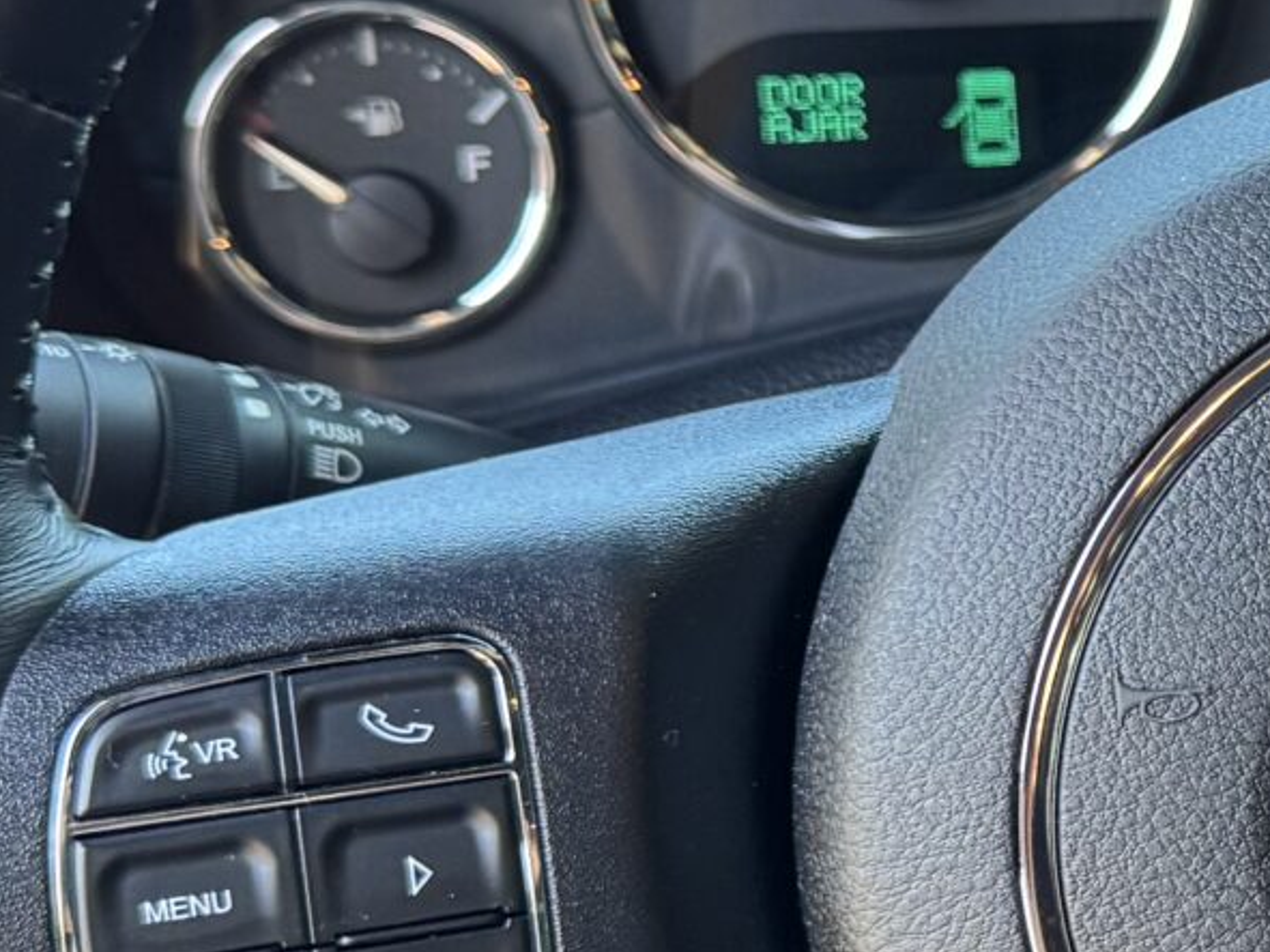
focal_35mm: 104
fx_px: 3815
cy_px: 511
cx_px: 1715
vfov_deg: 14.2
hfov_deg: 17.6
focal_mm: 6.76
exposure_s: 1/72
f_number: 1.78
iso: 200
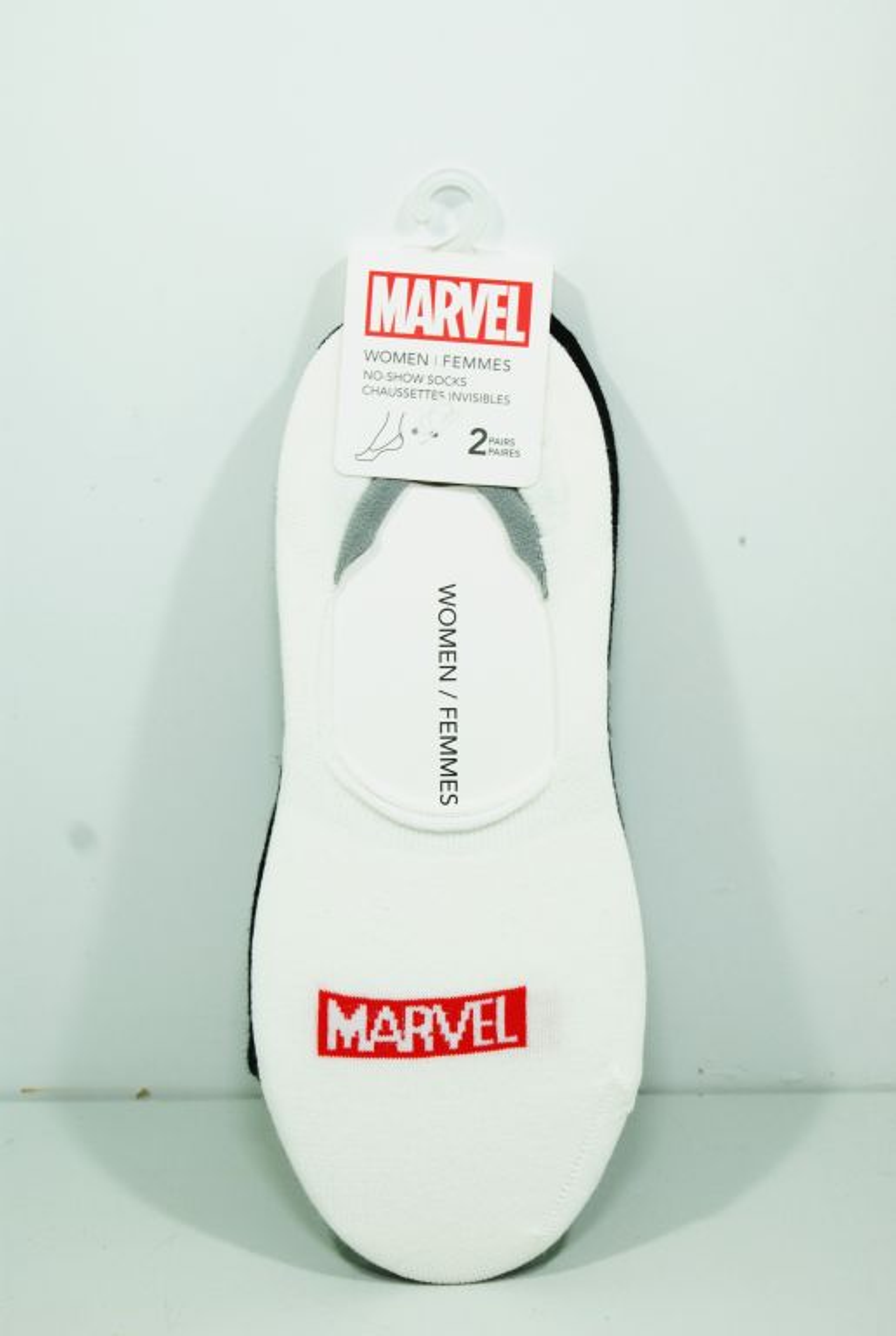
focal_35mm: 82
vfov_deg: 24.6
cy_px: 668
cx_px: 448
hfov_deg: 16.6
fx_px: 3067
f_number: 7.1
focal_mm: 55
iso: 100
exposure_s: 1/100
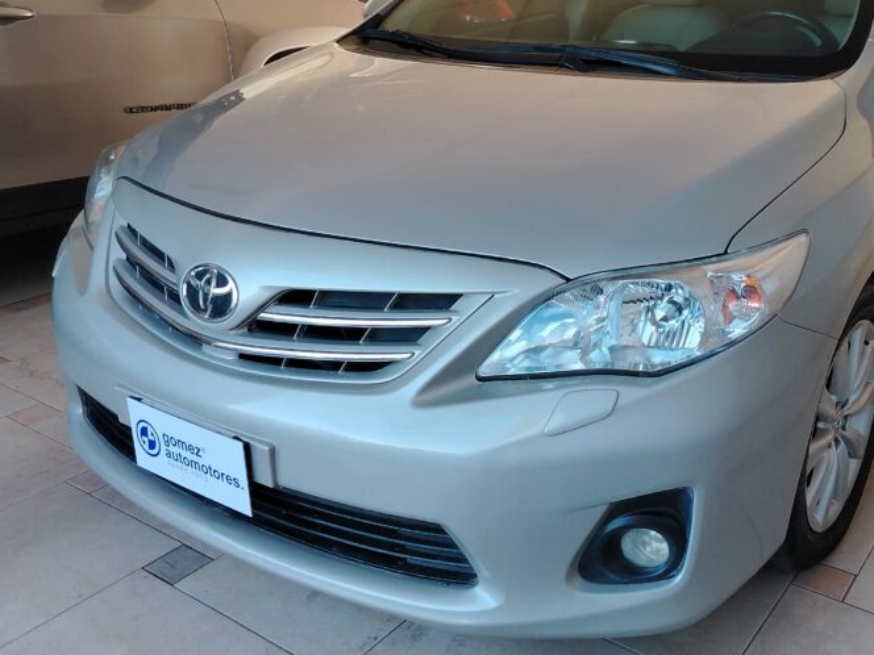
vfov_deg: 38.6
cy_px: 275
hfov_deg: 49.8
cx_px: 529
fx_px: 934
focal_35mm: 37
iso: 228
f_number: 1.75
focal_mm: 5.25
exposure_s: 1/100
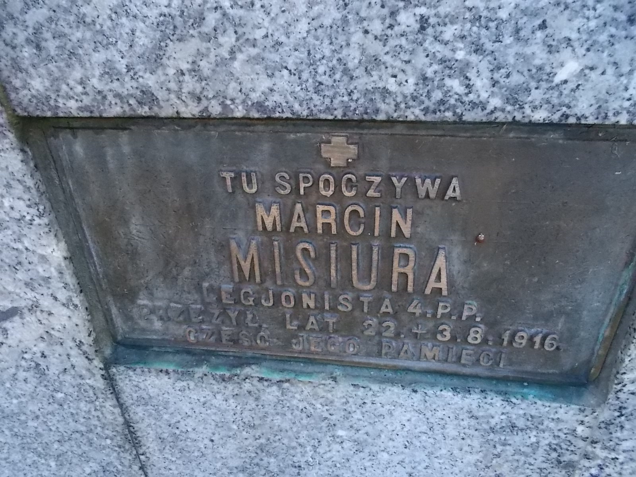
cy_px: 238
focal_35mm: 26
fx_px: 478
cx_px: 318
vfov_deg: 53.1
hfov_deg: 67.3
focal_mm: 4.6
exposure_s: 1/250
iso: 400
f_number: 3.2
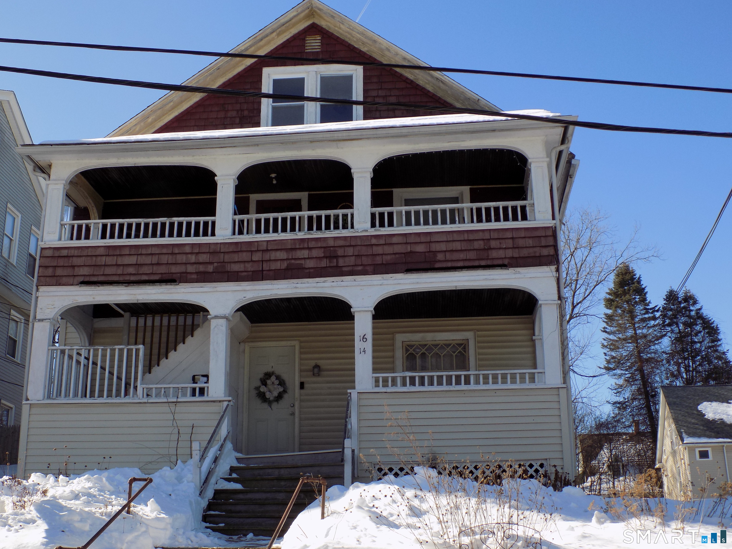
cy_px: 274
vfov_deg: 31.5
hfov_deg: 41.2
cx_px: 366
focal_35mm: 46
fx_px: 973
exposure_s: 1/640
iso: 80
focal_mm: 8.1
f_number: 3.7
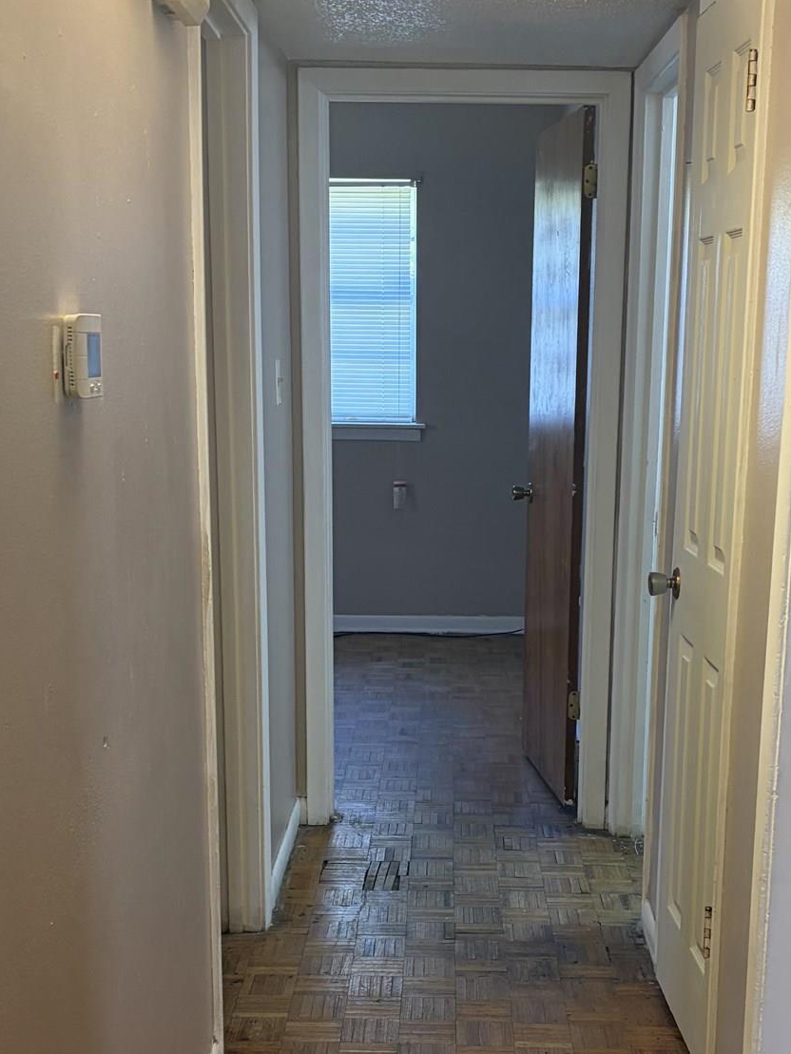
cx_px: 453
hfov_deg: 27.0
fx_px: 1645
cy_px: 718
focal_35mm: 54
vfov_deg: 35.1
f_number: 1.6
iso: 160
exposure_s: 1/60
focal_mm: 5.96
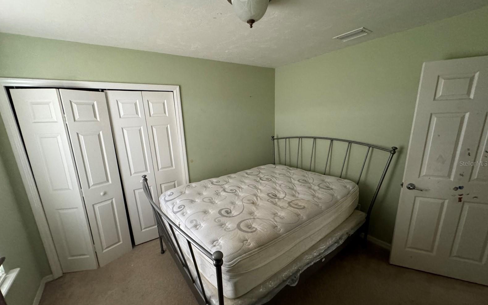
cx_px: 242
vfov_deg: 74.7
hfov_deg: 101.5
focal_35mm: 15
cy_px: 163
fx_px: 199
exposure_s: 1/60
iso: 800
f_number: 2.2
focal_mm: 2.22
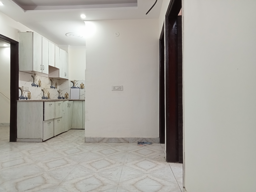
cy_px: 96
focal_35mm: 28
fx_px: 207
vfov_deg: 49.7
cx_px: 128
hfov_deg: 63.4
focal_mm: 3.46
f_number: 2.2
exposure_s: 1/33.3
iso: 281
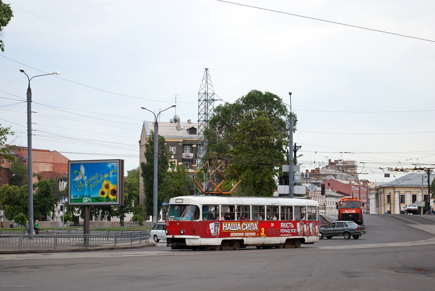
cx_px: 218
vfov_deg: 16.6
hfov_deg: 24.6
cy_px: 146
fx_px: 997
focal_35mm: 82
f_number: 5.6
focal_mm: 55
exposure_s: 1/320
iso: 100
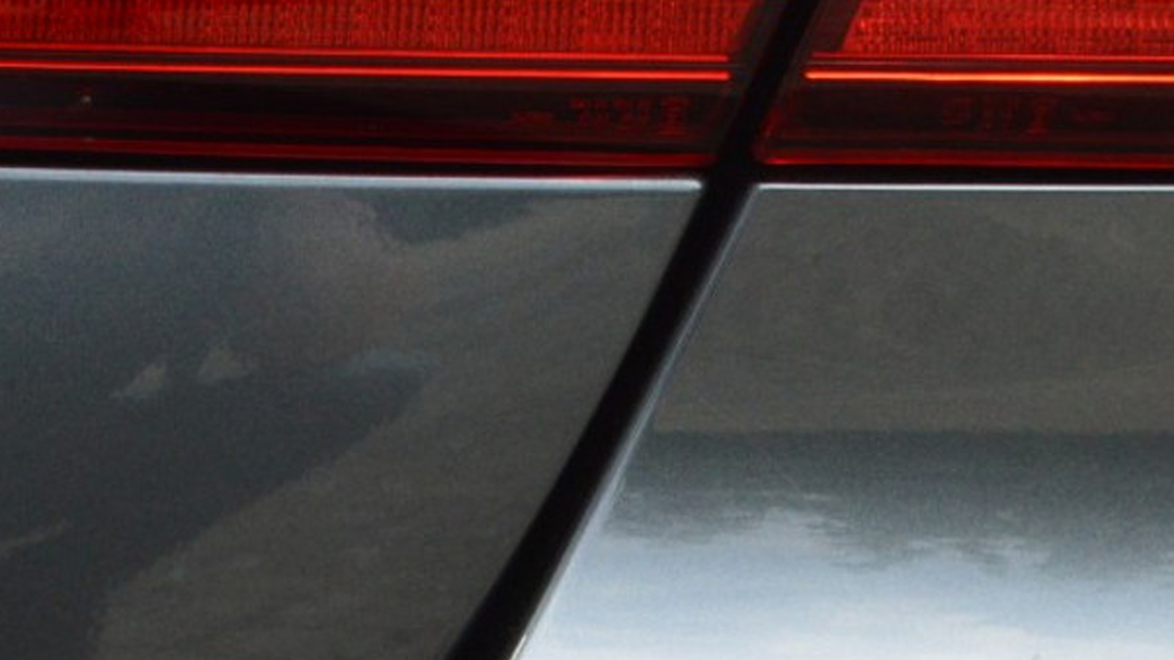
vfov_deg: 5.0
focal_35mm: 241
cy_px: -578
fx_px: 7502
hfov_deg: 8.9
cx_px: 783
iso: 800
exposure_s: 1/500
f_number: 11
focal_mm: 48
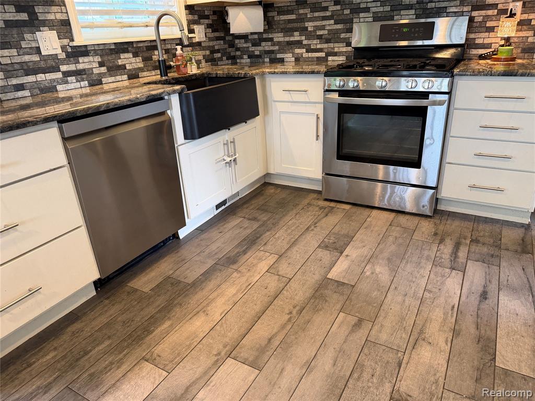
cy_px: 200
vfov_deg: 56.8
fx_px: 371
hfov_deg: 71.6
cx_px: 268
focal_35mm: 24
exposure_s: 1/60
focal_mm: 6.76
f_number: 1.78
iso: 250
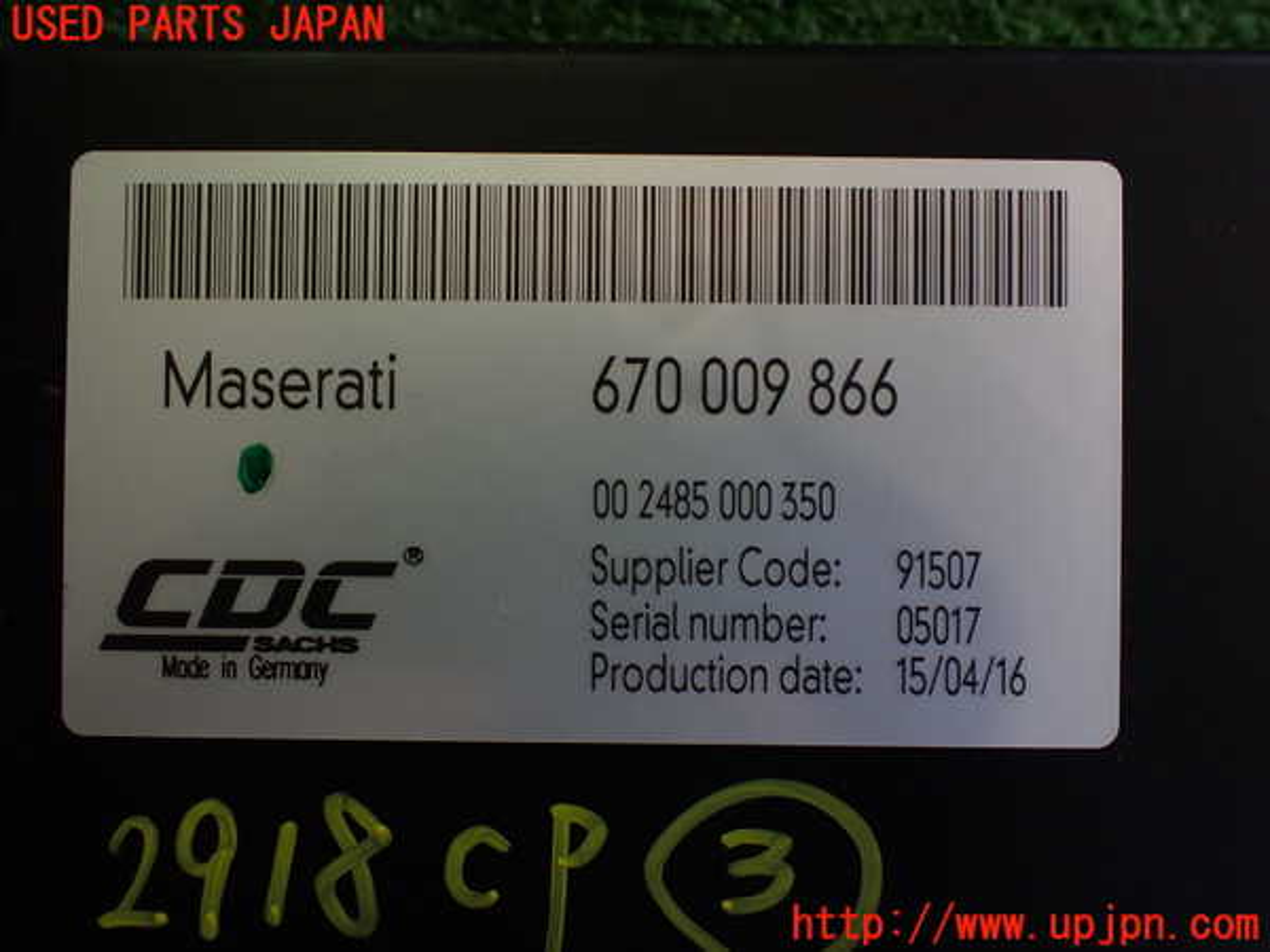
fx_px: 1101
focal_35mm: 30
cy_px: 476
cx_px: 635
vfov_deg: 46.8
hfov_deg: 60.0
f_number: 2.3
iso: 200
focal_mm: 5.4
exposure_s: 1/125
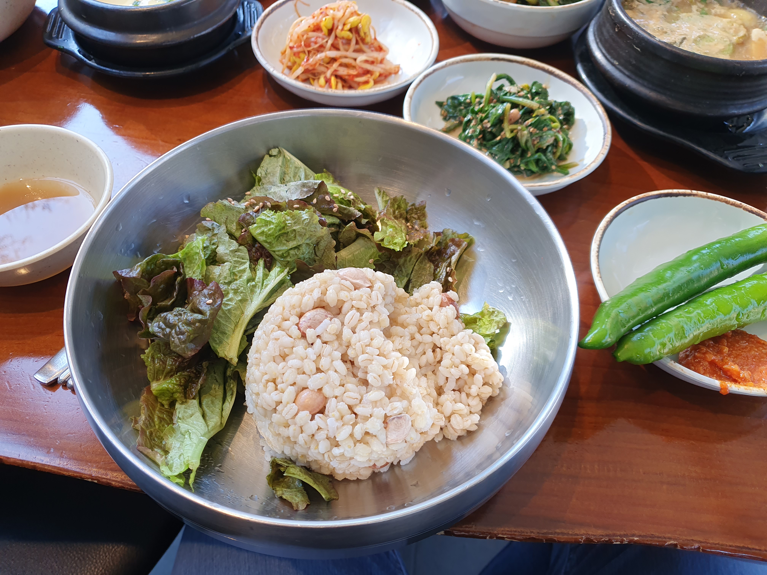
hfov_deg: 67.3
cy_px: 288
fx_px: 576
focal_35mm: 26
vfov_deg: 53.1
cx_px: 384
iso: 50
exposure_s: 1/123
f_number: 1.5
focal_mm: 4.32
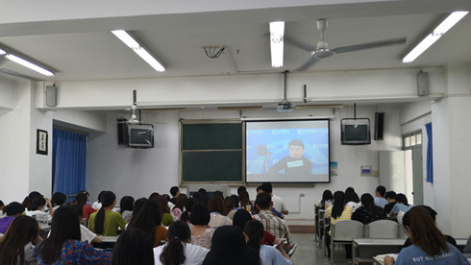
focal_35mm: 30
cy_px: 161
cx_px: 235
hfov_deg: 64.3
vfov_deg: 38.8
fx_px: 375
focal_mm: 3.95
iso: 125
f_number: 1.8
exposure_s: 1/100
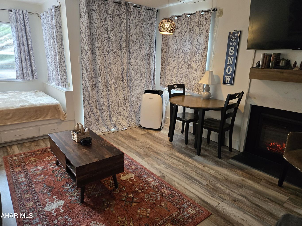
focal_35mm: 23
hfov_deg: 73.9
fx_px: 201
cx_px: 151
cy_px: 113
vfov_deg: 58.9
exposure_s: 1/120
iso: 400
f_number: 1.8
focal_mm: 5.4
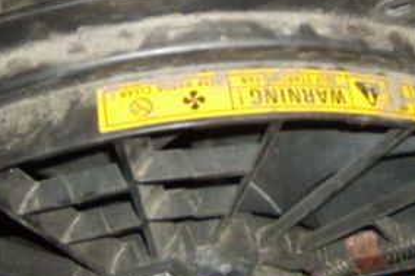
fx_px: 945
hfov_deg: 24.5
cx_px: 314
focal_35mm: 82
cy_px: 86
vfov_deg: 16.6
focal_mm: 5.8
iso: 100
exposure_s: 1/45
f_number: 2.8
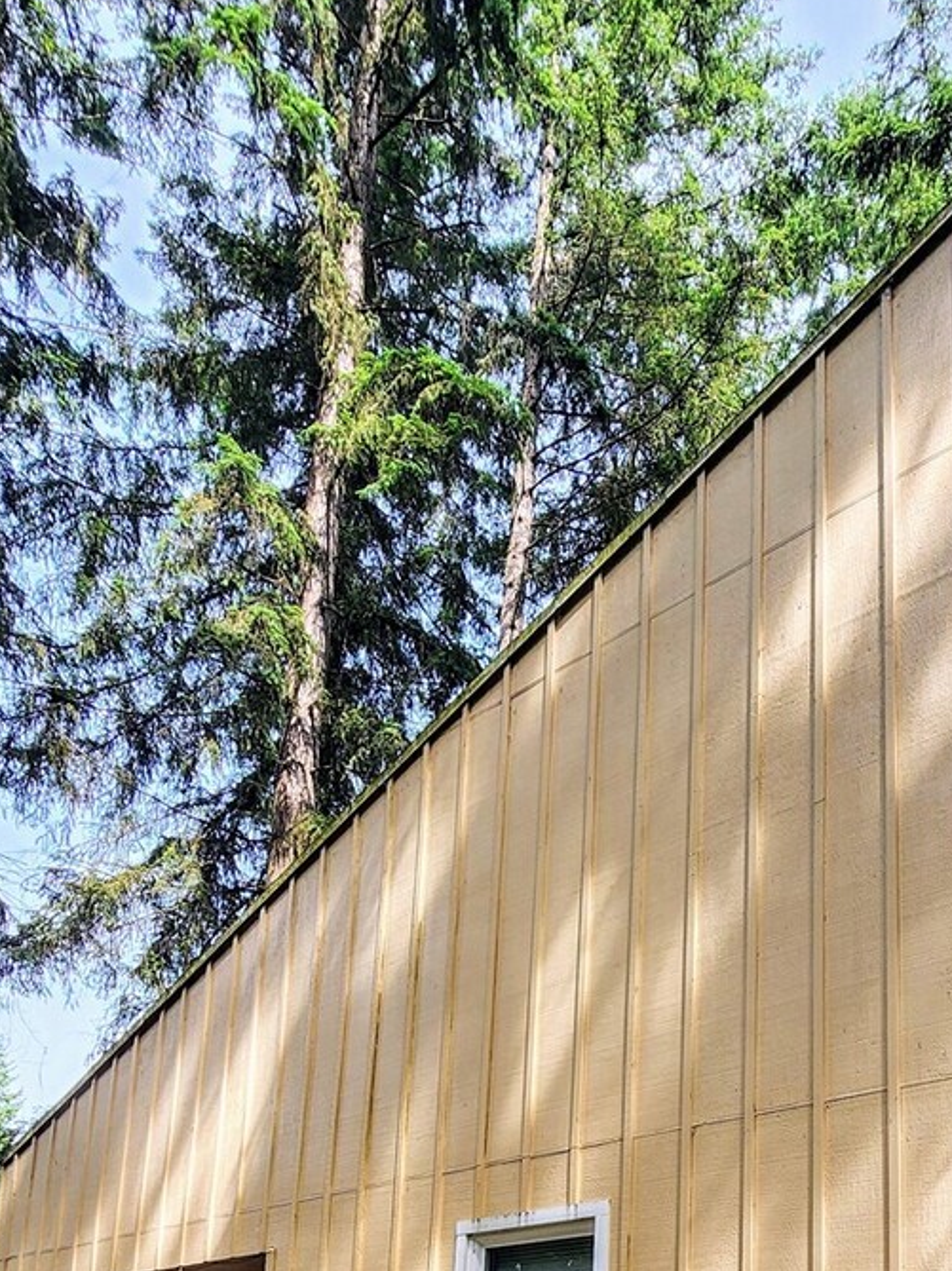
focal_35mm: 28
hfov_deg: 49.0
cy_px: 1248
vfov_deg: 51.8
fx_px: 1028
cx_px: 619
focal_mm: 2.2
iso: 50
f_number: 2.2
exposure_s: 1/208
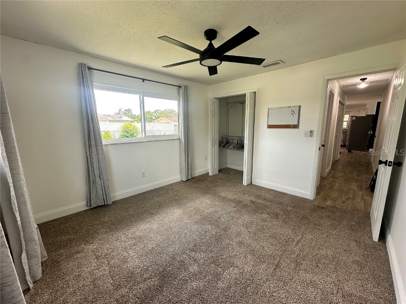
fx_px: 164
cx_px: 203
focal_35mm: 14
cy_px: 152
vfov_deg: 85.7
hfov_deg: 102.1
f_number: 2.2
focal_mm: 2.22
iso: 40
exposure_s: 1/105
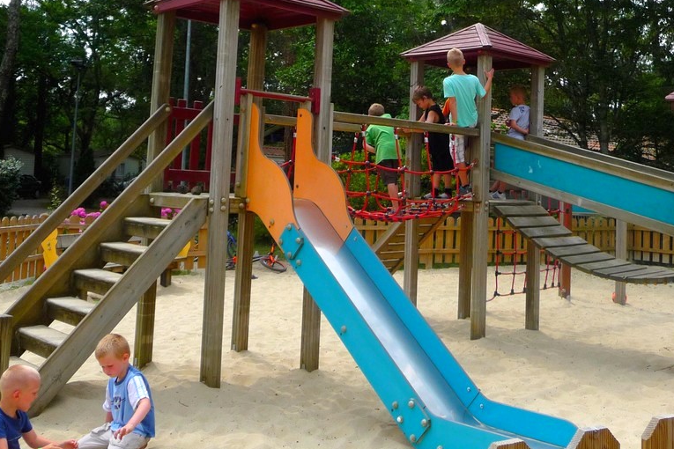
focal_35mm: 39
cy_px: 145
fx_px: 730
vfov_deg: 33.9
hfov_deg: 49.1
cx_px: 417
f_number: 3.3
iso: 100
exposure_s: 1/800
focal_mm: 4.7
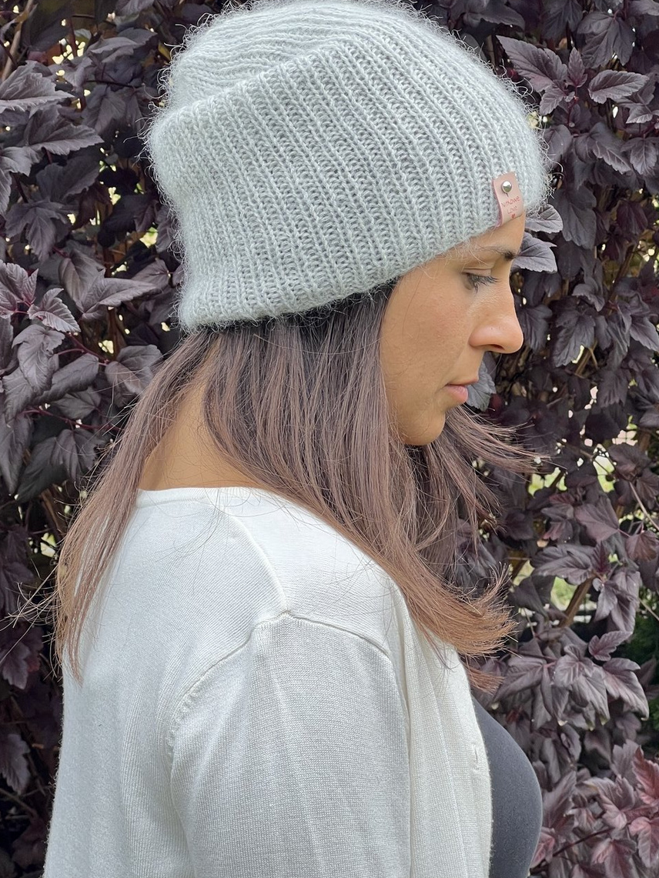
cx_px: 316
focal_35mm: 81
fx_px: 2056
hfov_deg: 18.2
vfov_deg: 24.1
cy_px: 418
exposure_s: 1/99
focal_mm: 9
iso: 32
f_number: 2.8
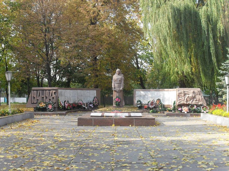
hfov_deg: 38.9
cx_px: 114
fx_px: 324
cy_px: 86
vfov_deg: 29.7
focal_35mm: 49
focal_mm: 8.7
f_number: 3.9
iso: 100
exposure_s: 1/250
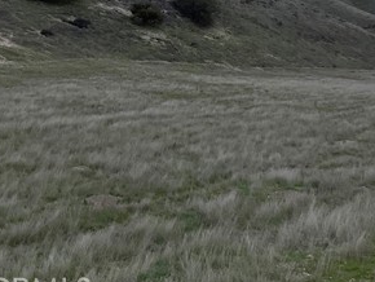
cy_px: -3
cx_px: 150
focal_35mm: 64
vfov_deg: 22.1
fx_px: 694
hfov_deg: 30.2
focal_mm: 3
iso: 16
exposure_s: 1/2320
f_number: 1.8
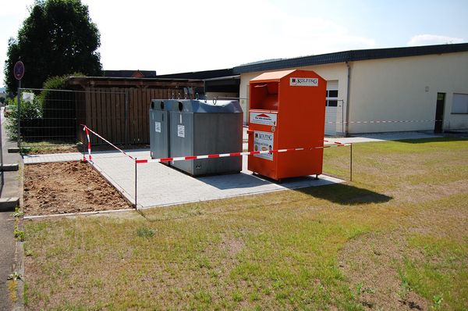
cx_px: 234
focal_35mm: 27
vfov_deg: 47.8
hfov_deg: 67.5
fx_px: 350
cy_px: 156
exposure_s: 1/1250
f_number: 4.5
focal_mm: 18
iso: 200
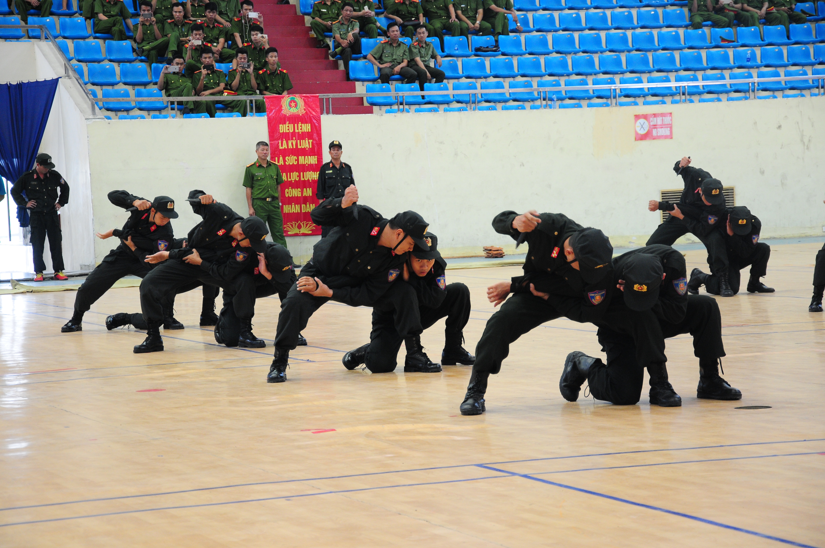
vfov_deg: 13.0
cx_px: 412
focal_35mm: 105
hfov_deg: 19.5
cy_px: 274
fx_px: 2403
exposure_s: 1/25
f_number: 5.3
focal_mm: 70
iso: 800
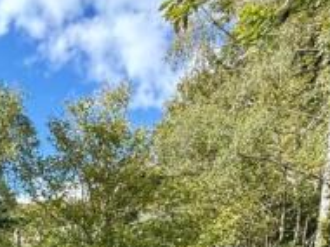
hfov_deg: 38.9
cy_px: 375
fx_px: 409
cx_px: 1
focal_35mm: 43
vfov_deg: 25.1
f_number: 2.2
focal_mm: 2.22
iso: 50
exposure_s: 1/405
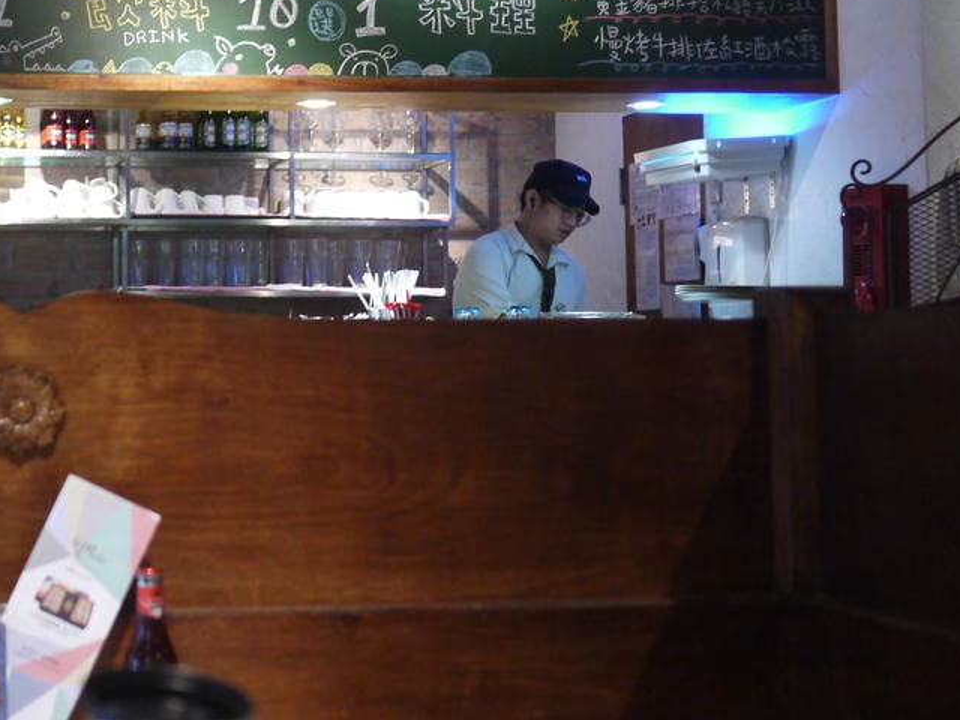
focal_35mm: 75
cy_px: 220
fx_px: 2080
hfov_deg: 25.3
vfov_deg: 19.6
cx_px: 128
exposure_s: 1/60
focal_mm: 20
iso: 800
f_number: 1.7
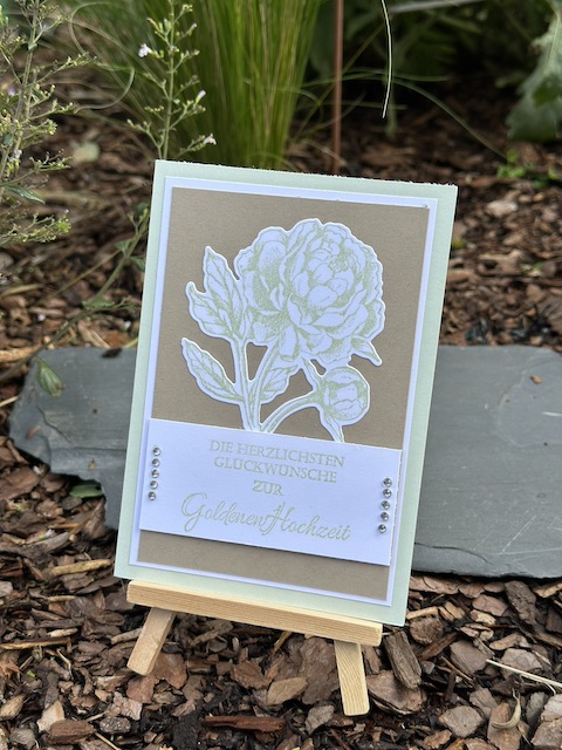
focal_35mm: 48
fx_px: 1039
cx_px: 281
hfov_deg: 30.3
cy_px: 375
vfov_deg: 39.7
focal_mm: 6.86
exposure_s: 1/1009
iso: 64
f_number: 1.78
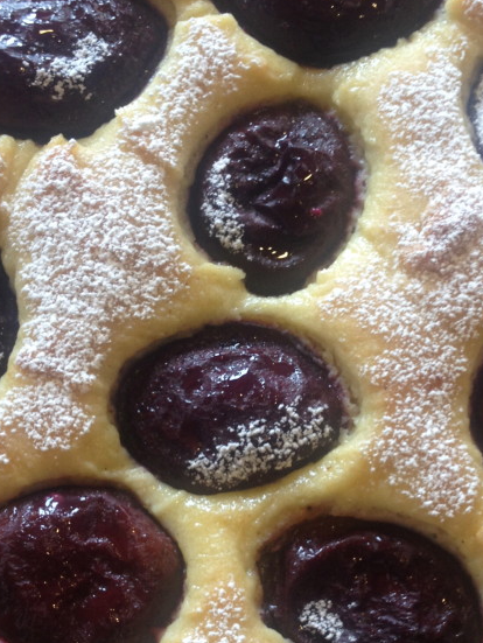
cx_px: 284
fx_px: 1208
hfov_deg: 22.6
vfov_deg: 29.8
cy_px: 375
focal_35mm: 65
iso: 50
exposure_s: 1/30
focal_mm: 4.28
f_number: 2.4
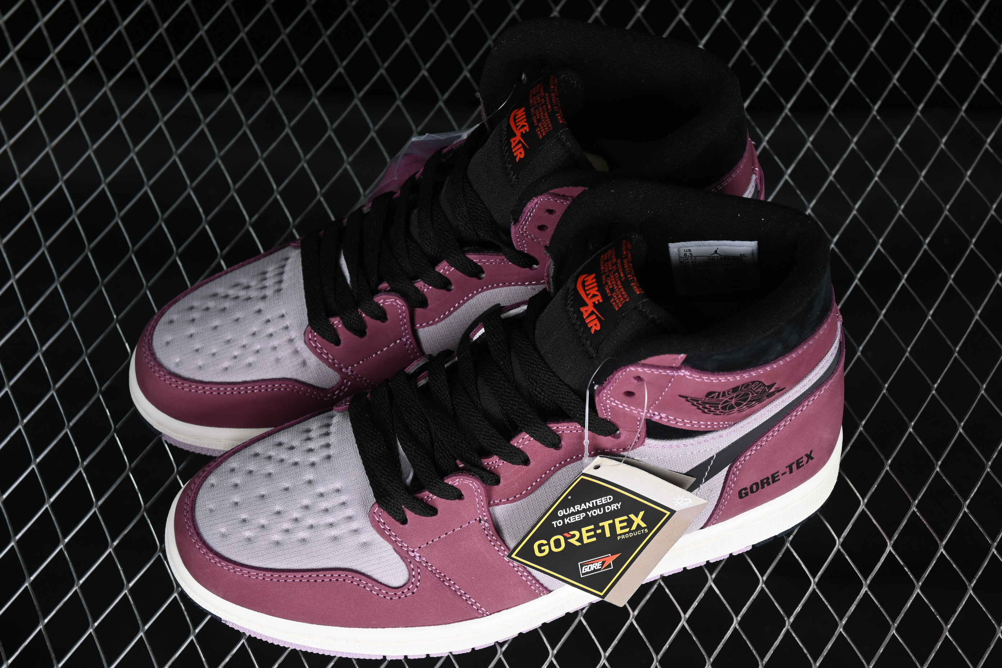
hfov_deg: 27.0
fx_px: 2087
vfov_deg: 18.2
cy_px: 334
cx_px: 501
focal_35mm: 75
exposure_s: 1/60
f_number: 6.3
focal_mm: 50
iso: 160
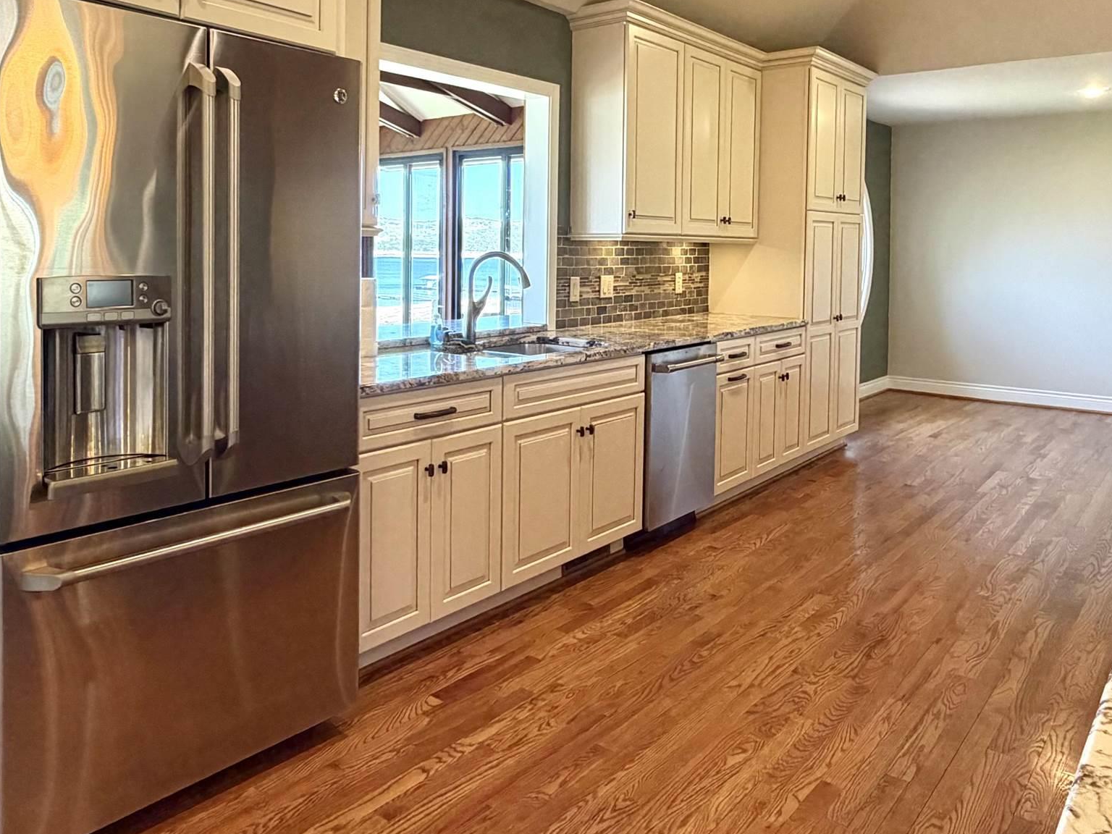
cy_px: 283
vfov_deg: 49.0
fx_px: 899
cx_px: 529
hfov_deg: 63.4
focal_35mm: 28
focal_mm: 2.22
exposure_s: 1/120
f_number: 2.2
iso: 250
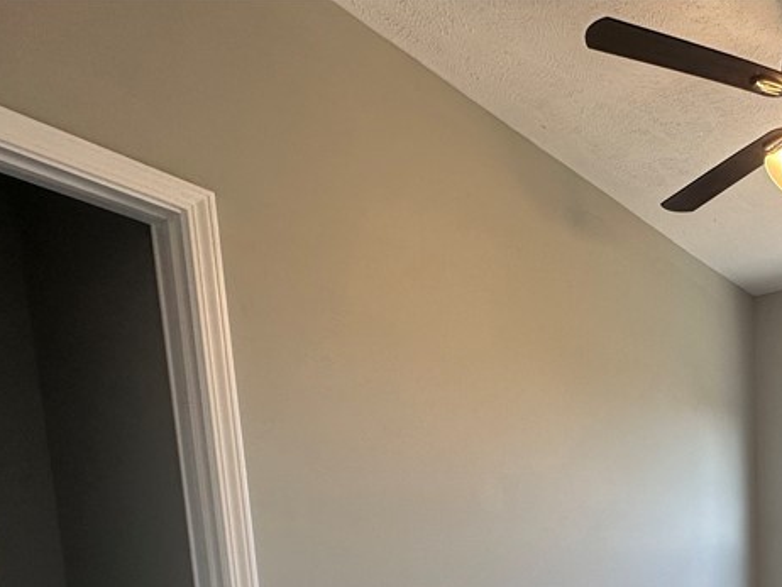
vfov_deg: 37.9
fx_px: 701
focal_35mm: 31
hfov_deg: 50.1
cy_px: 646
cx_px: 738
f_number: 2.2
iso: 80
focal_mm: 2.22
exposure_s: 1/120
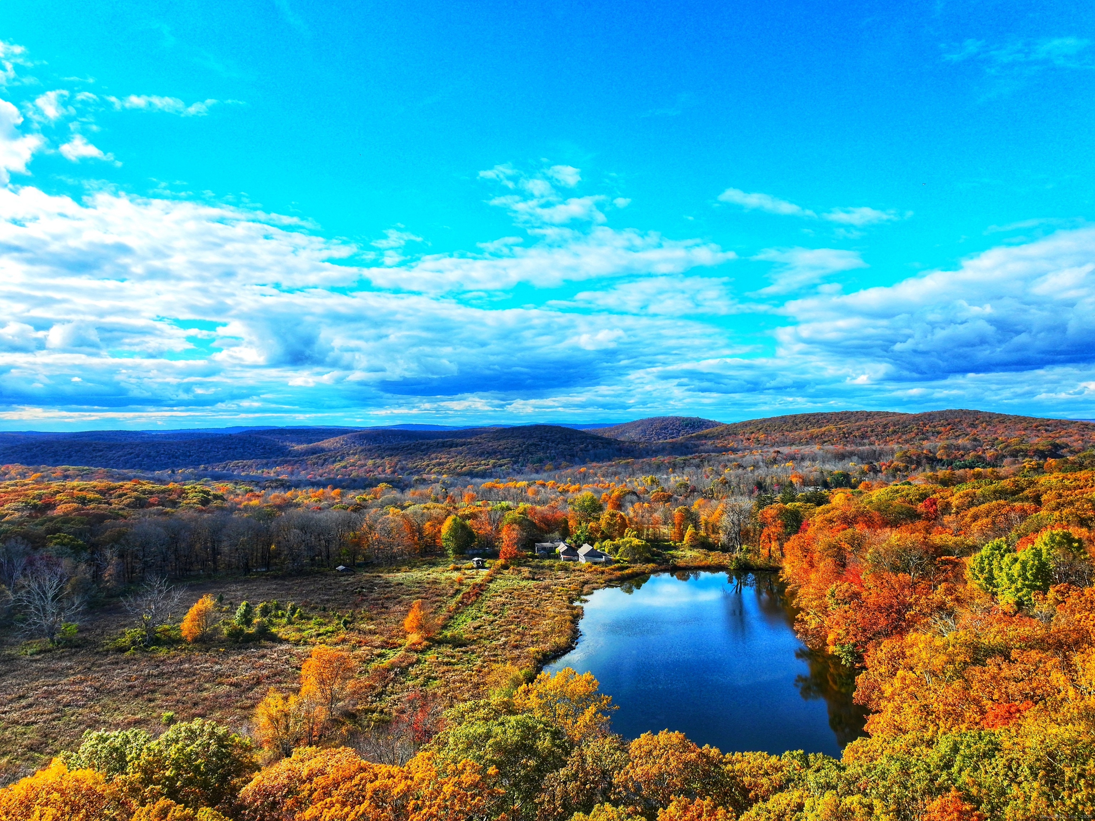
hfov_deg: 71.6
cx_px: 548
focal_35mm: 24
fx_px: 759
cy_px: 410
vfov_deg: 56.8
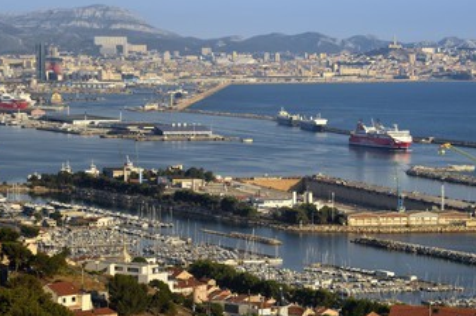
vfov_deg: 8.8
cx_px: 233
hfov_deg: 13.2
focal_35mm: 156
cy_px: 158
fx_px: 2061
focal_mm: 125
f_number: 10
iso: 200
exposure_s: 1/320
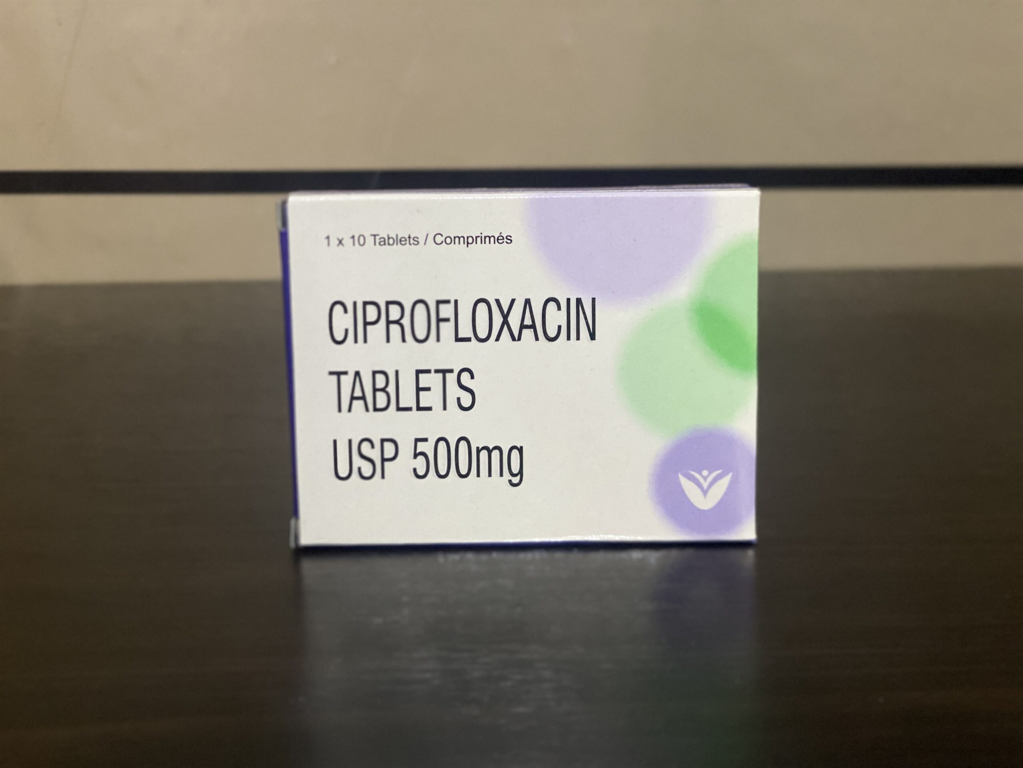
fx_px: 1537
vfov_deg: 28.0
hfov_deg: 36.8
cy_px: 384
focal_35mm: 52
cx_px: 512
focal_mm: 6
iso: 250
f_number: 2
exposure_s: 1/33
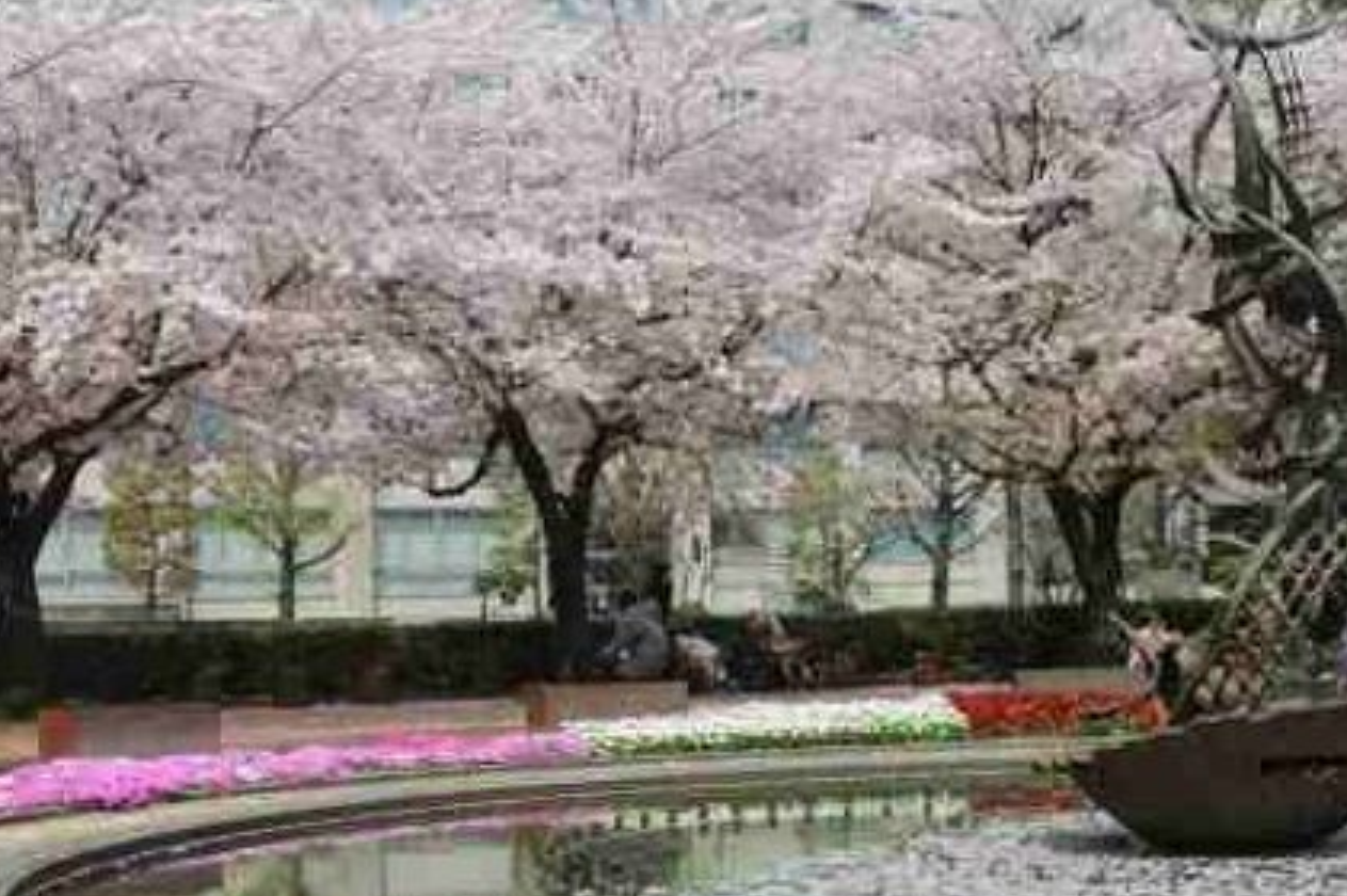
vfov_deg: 24.9
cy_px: 560
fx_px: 2019
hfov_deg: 36.9
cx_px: 662
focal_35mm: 54
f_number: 9.5
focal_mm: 35
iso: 200
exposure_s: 1/125
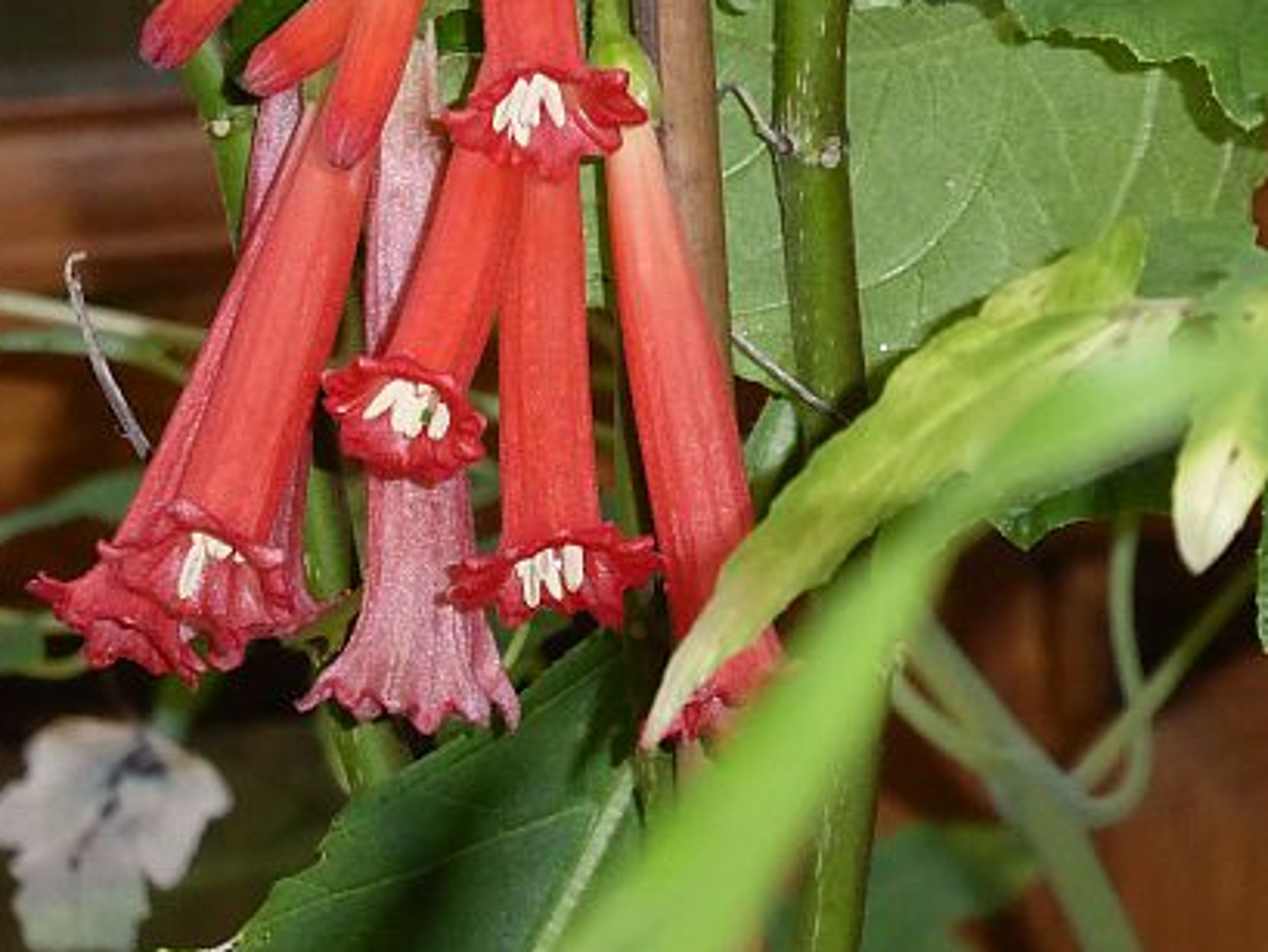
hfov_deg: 4.5
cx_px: 450
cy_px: 291
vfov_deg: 3.4
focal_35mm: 441
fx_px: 16159
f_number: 5.7
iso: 800
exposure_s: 1/80
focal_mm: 50.5
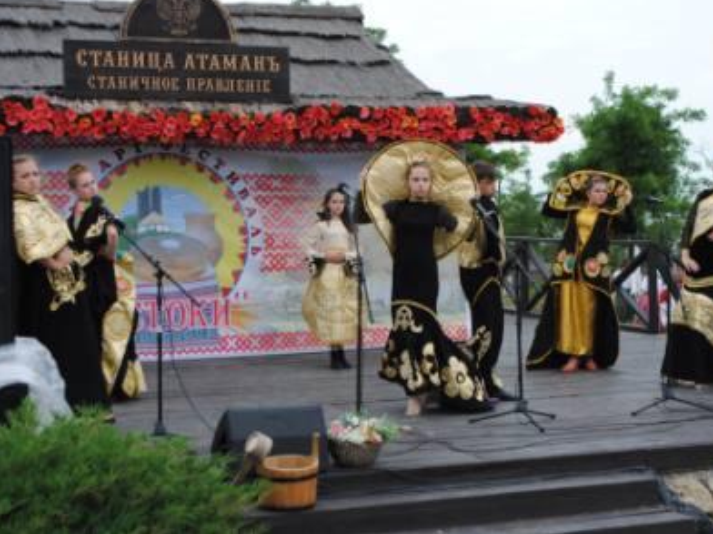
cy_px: 263
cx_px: 389
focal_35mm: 66
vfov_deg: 22.3
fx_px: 1359
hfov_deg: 29.4
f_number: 6.3
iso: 100
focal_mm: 40
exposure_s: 1/160
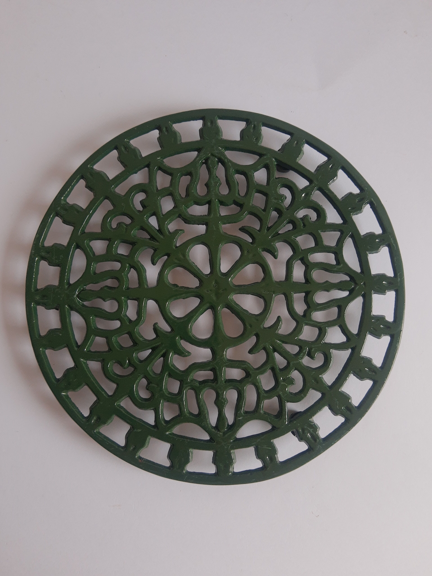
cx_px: 216
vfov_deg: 67.3
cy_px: 288
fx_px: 433
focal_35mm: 26
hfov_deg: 53.1
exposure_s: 1/100
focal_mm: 3.95
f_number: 1.8
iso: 72
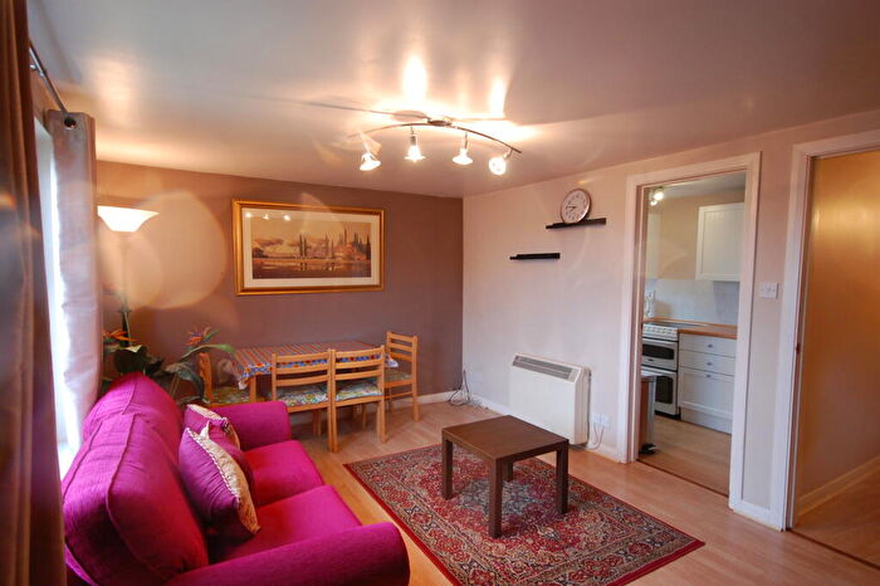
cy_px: 293
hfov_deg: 85.4
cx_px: 440
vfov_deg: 63.2
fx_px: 476
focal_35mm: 20
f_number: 4.8
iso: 800
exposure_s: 1/15
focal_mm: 13
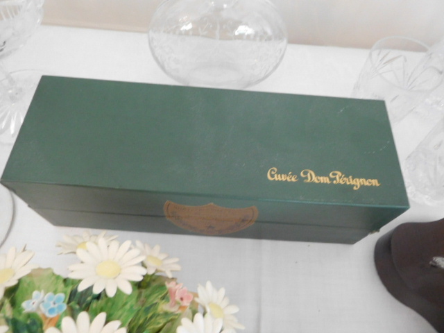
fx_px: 321
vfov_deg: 54.9
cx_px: 222
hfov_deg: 69.4
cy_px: 166
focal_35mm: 25
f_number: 3.4
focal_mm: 4.5
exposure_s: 1/25
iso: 400
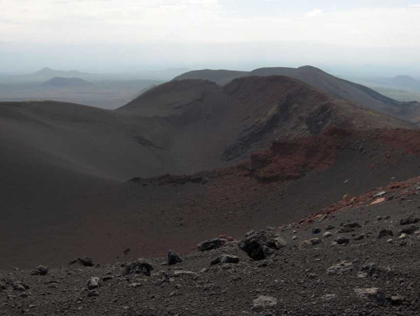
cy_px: 158
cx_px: 210
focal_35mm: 39
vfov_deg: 36.9
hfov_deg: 47.8
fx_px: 474
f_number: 4.8
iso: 100
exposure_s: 1/633
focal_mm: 8
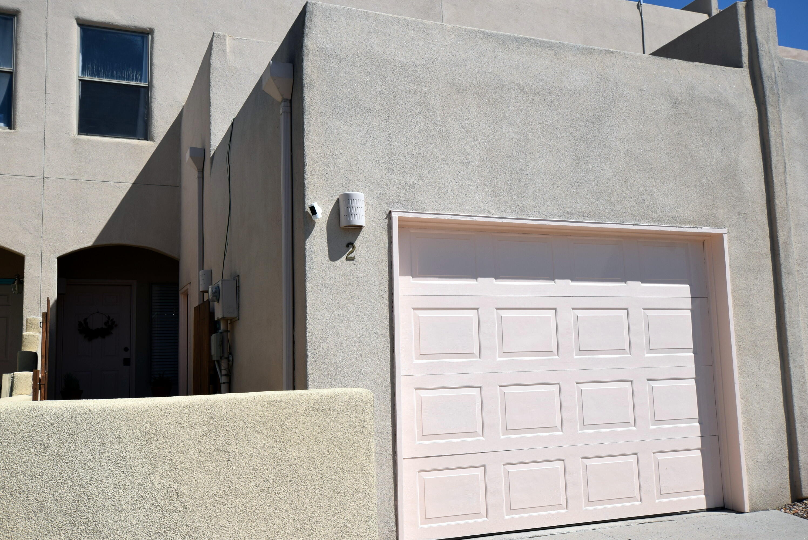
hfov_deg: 53.1
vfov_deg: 36.9
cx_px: 404
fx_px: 809
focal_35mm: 36
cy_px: 270
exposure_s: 1/400
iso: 200
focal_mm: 24
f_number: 10
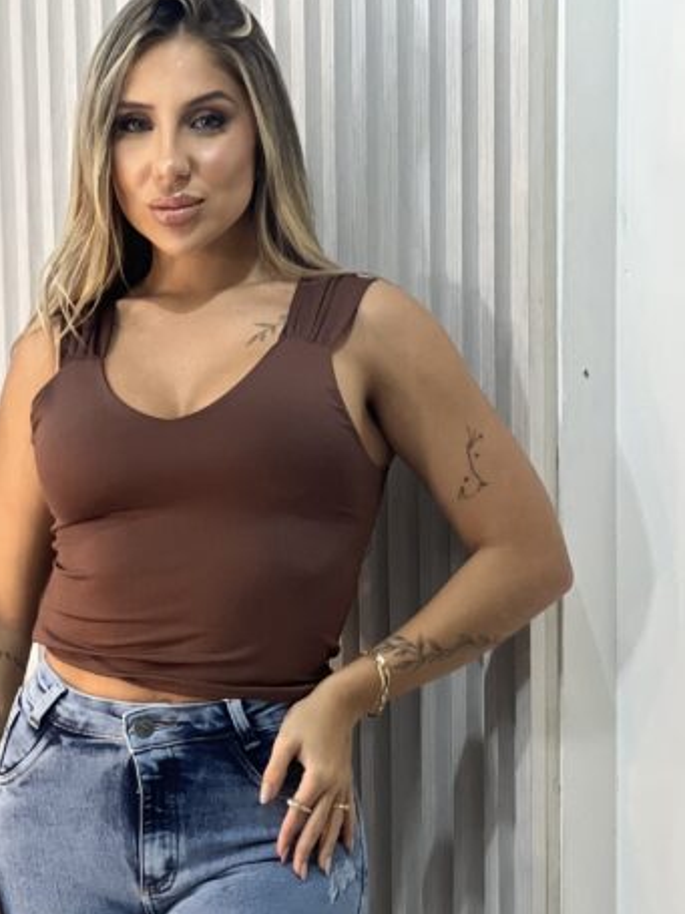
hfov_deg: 9.4
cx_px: 219
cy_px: 893
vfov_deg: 12.4
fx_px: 4171
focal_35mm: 158
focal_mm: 9
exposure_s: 1/120
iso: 160
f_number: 2.8
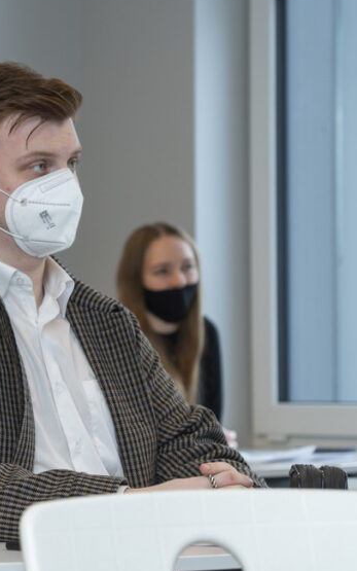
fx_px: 2988
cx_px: -164
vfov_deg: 10.9
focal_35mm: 192
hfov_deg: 6.7
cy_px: 287
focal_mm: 102
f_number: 5.6
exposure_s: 1/200
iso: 1000
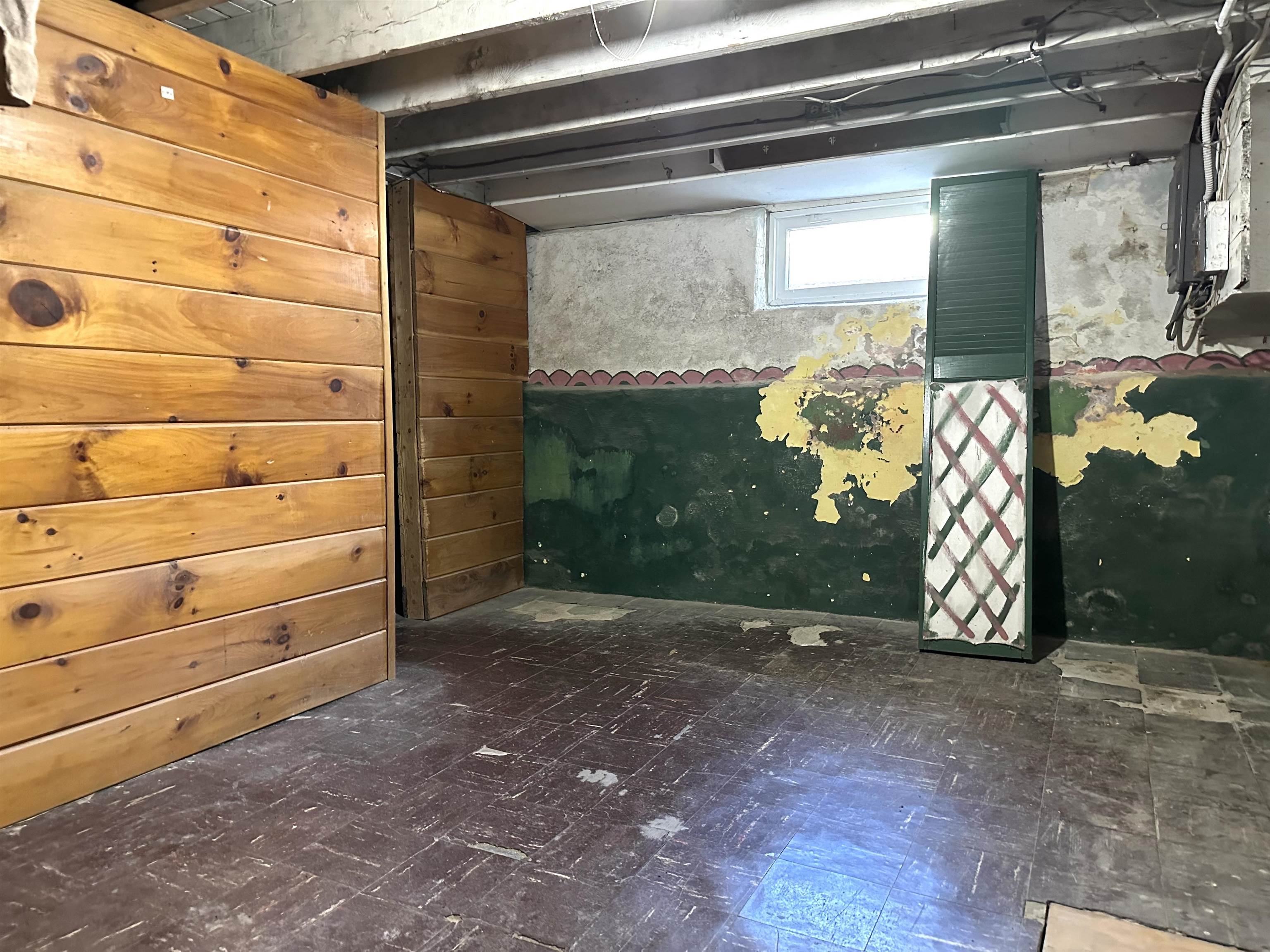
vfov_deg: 56.8
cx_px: 635
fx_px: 881
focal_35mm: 24
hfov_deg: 71.6
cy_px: 476
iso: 800
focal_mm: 6.86
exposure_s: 1/40
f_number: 1.78
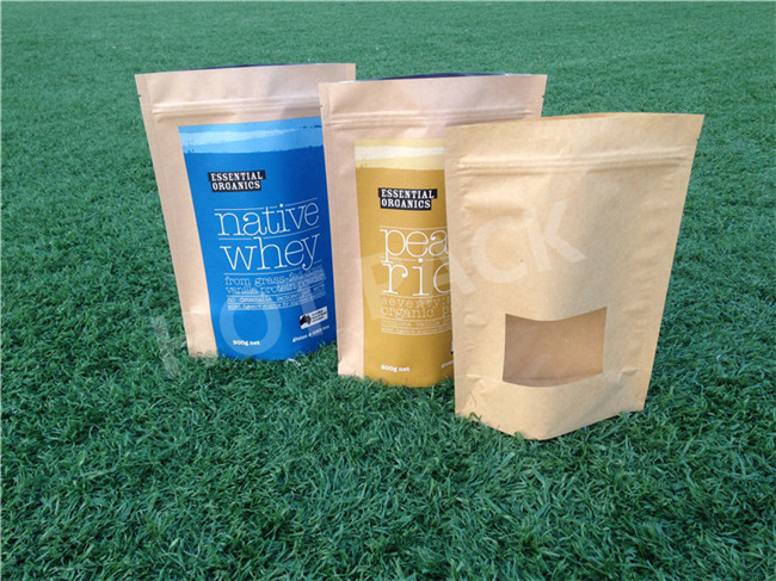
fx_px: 740
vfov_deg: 42.9
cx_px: 388
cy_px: 290
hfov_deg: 55.4
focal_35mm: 33
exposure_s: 1/120
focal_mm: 4.12
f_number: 2.4
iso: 64
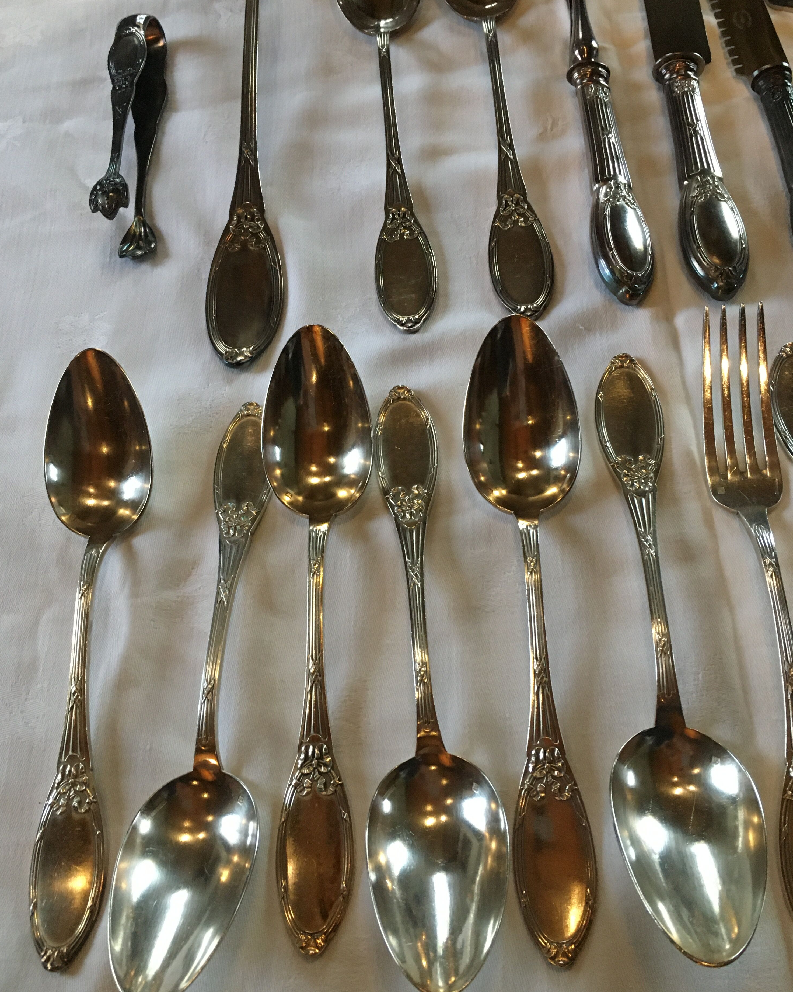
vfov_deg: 57.1
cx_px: 388
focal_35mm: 31
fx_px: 910
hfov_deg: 47.1
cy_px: 469
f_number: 2.2
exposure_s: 1/33
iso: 250
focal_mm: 4.15
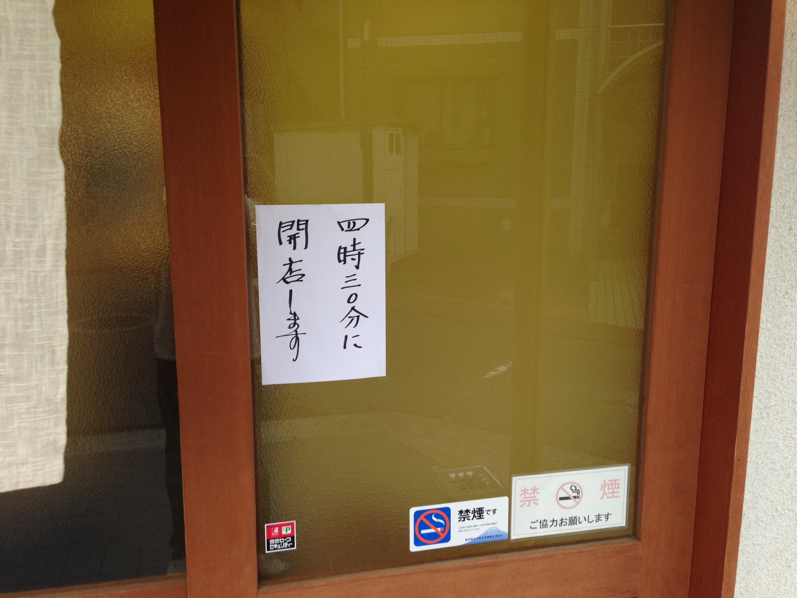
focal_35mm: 33
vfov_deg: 42.9
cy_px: 299
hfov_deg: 55.4
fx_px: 760
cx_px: 398
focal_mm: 4.12
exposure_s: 1/30
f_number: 2.4
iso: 50
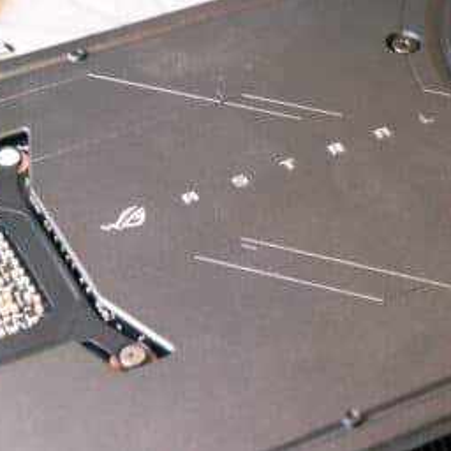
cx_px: 204
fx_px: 1430
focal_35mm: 97
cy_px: 226
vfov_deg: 17.9
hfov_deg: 17.9
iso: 3200
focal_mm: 50
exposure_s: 1/18
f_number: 8
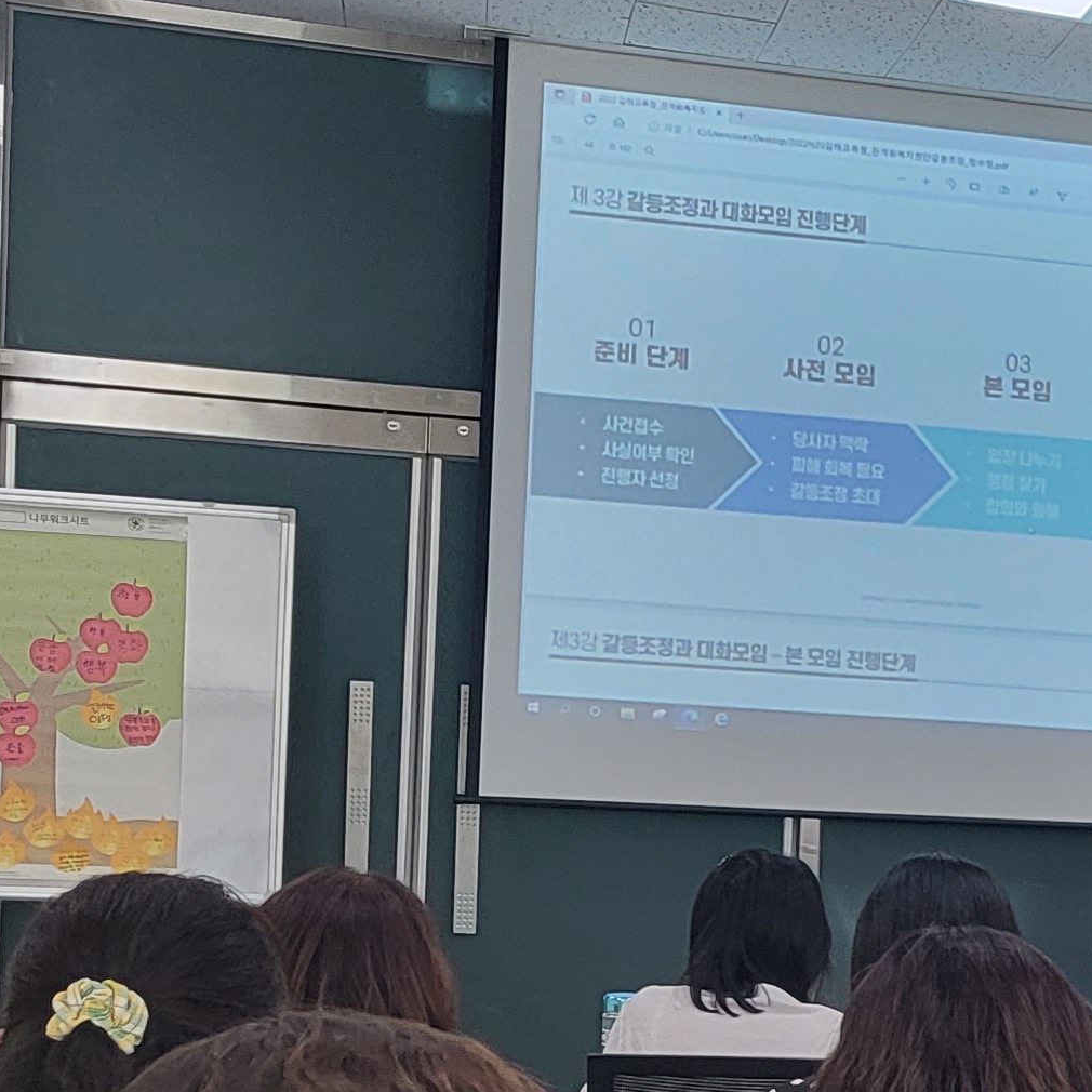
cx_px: 1832
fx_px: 3248
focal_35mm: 91
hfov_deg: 16.6
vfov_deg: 18.9
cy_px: 898
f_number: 1.8
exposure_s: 1/120
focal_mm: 4.25
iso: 50
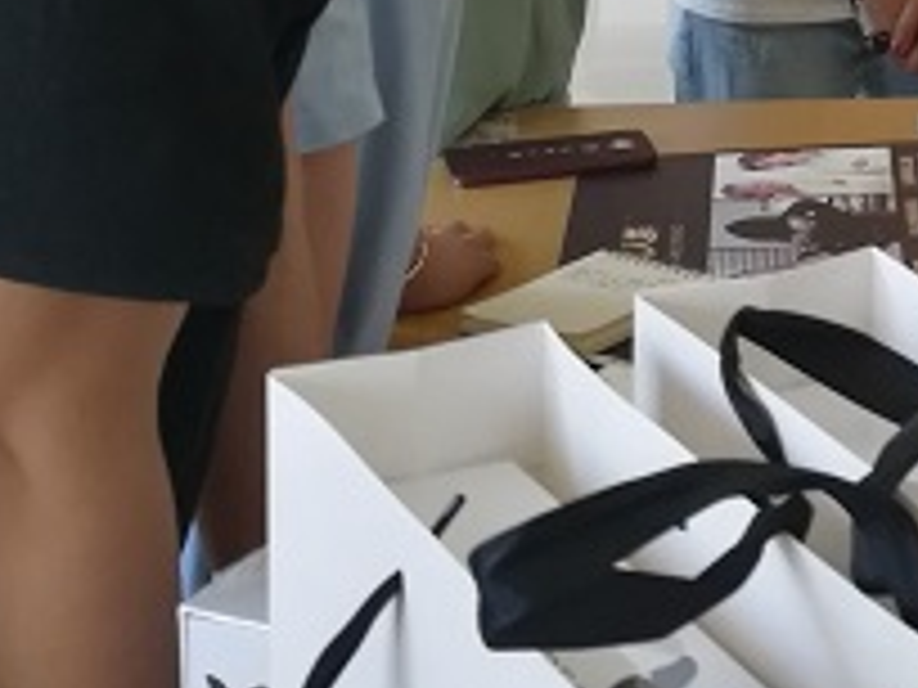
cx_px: 1202
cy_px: -306
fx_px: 2811
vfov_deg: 13.3
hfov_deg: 17.4
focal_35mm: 106
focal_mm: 4.5
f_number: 2.2
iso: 200
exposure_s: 1/33.3
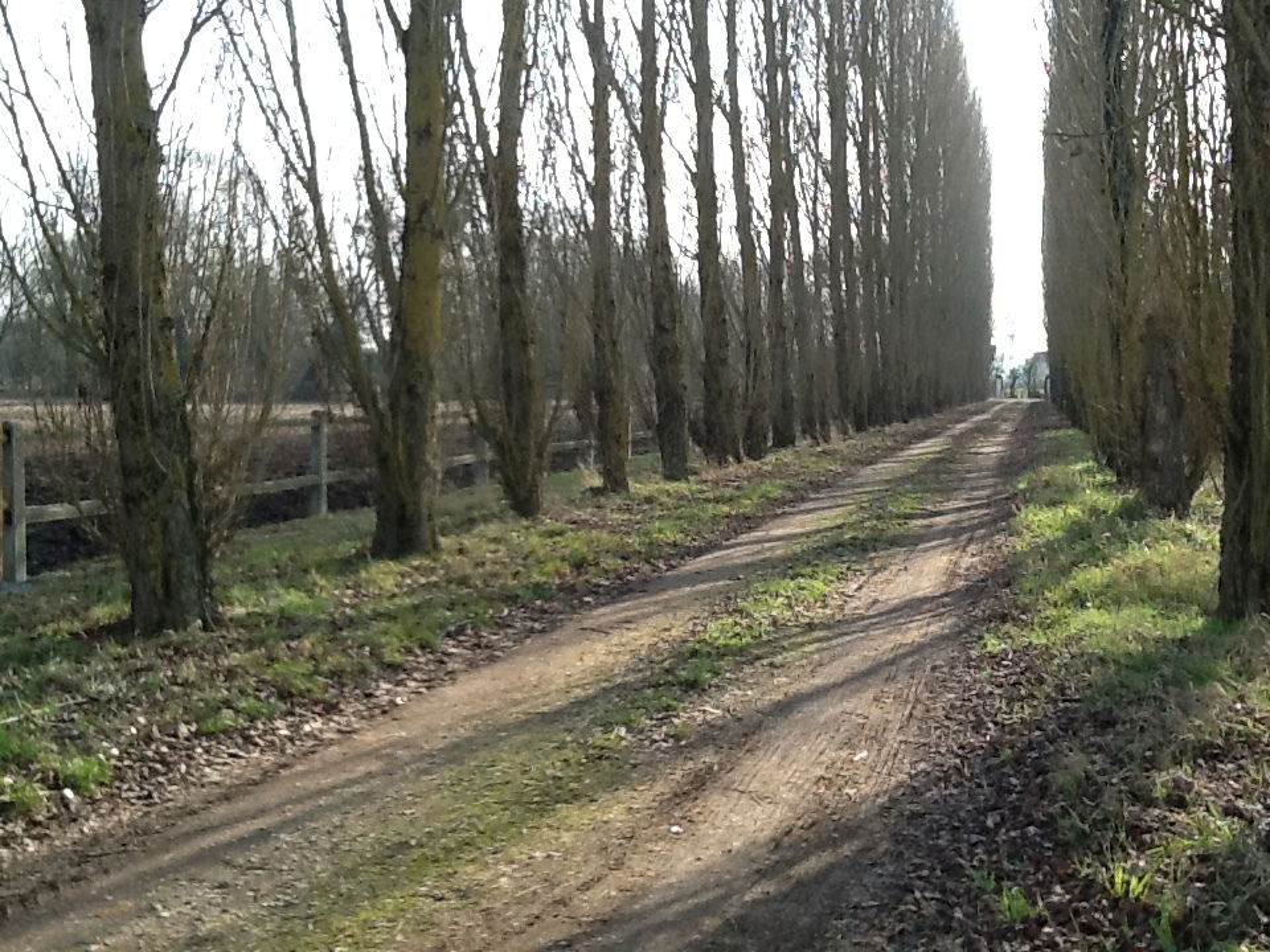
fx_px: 1614
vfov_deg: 32.9
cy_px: 476
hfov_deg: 42.9
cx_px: 635
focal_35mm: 44
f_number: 2.4
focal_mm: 2.03
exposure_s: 1/338
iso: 40
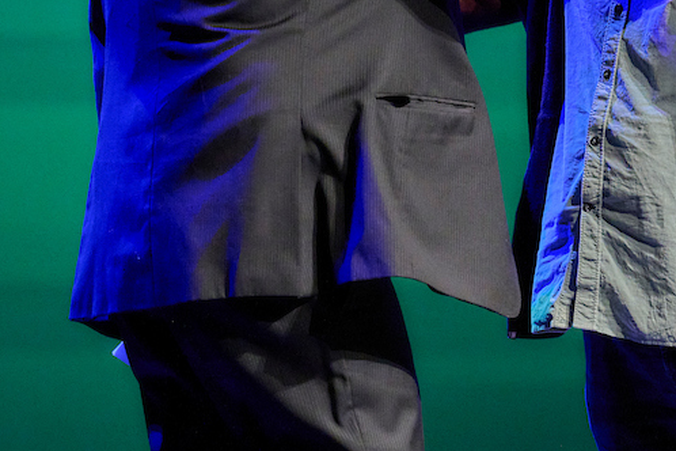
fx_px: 8374
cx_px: 485
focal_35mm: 446
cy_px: -42
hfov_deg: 4.6
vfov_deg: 3.1
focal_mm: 185
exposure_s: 1/320
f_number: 4
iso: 3200
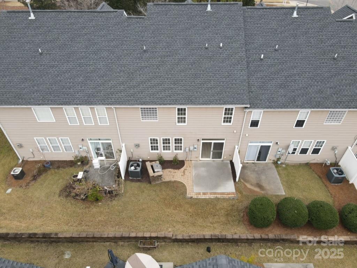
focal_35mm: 24
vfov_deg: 56.8
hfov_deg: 71.6
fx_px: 248
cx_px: 178
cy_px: 134
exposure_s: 1/100
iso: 100
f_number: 2.8
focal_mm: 4.5
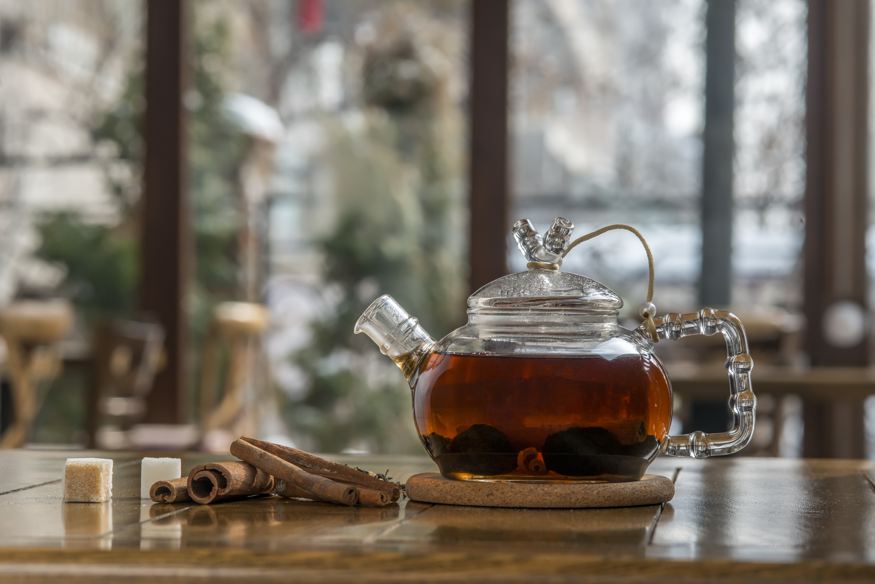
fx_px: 2553
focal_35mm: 105
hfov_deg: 19.5
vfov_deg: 13.1
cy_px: 292
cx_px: 438
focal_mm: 105
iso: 400
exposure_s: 1/125
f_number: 10
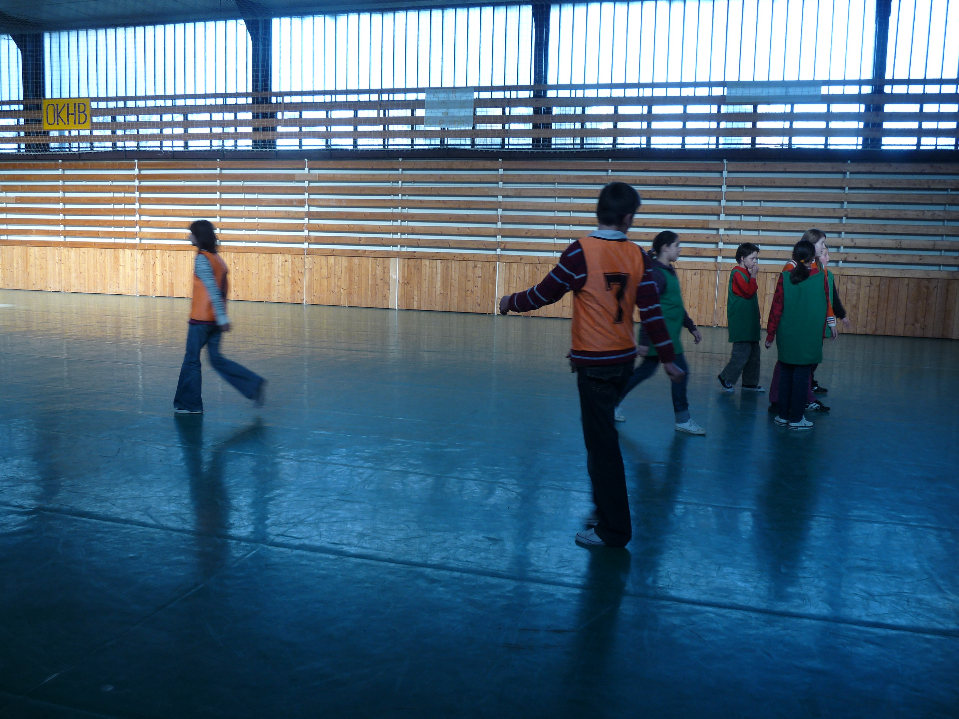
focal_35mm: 31
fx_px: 859
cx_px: 480
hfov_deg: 58.4
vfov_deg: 45.4
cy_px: 360
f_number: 3
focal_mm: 5.5
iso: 100
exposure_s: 1/50
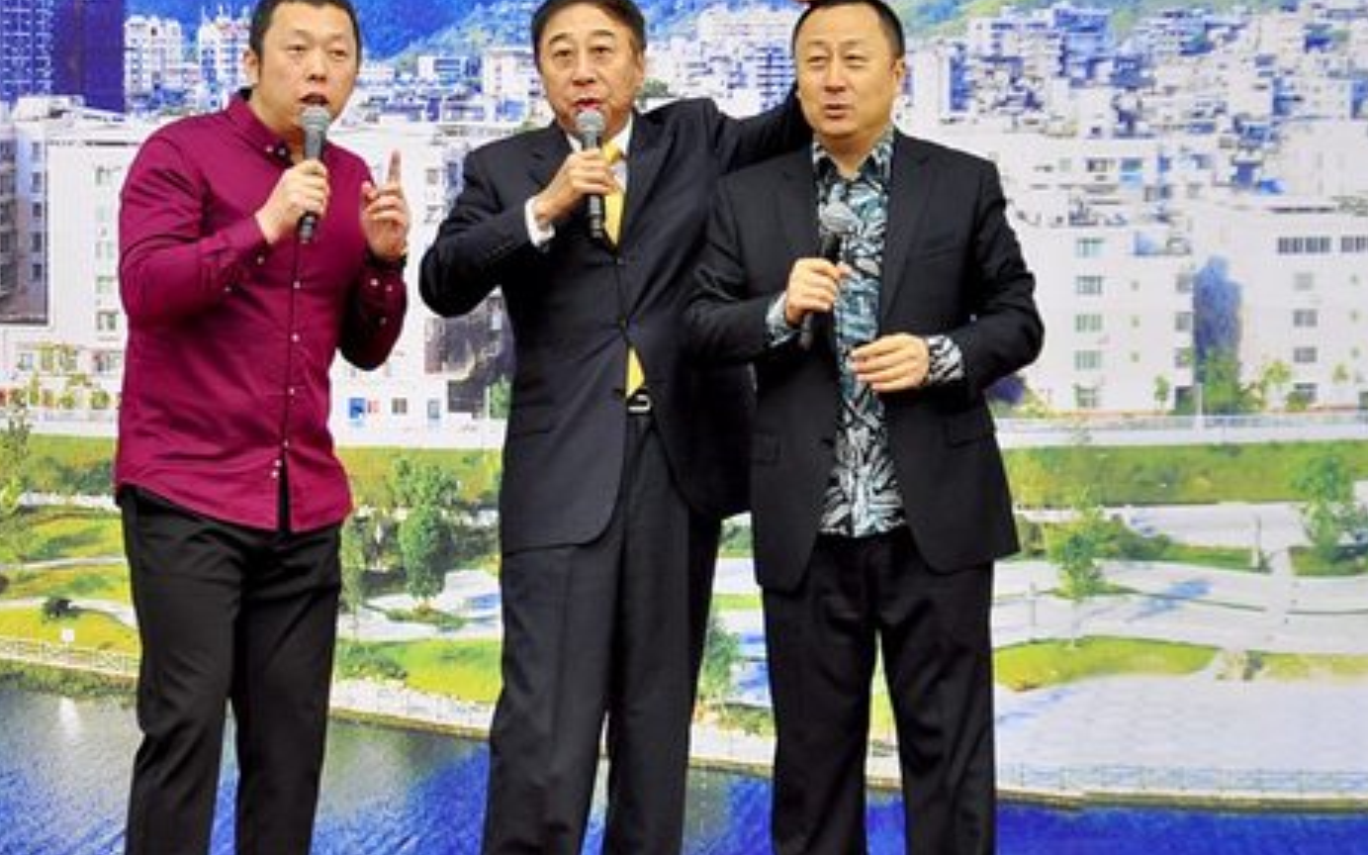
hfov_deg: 10.8
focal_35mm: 195
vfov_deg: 6.7
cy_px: 433
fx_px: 7269
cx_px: 632
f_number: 5.6
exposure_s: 1/125
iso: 400
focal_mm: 98
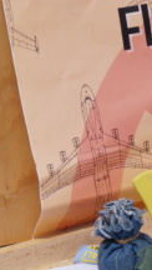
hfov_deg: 7.7
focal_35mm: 152
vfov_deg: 14.1
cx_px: 302
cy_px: 141
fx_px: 1086
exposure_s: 1/500
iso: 100
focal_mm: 30
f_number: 9
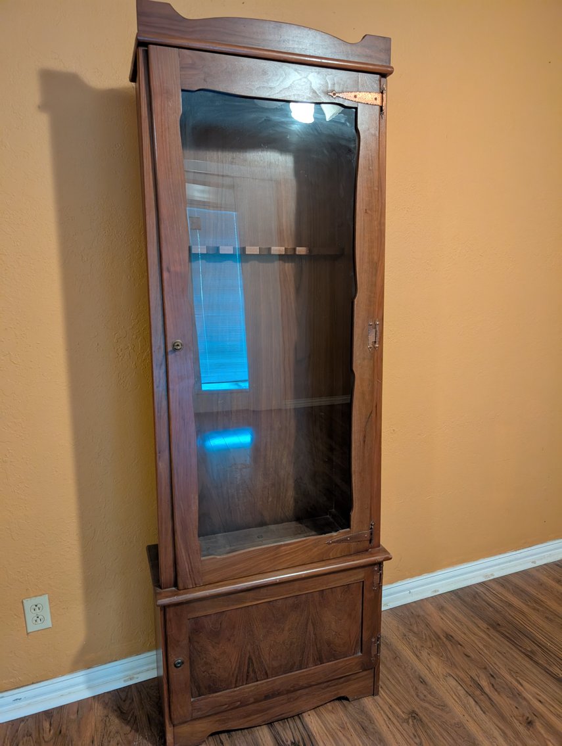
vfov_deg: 71.5
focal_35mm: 24
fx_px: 518
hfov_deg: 57.0
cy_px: 373
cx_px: 281
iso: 388
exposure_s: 1/30
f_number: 1.68
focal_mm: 6.9
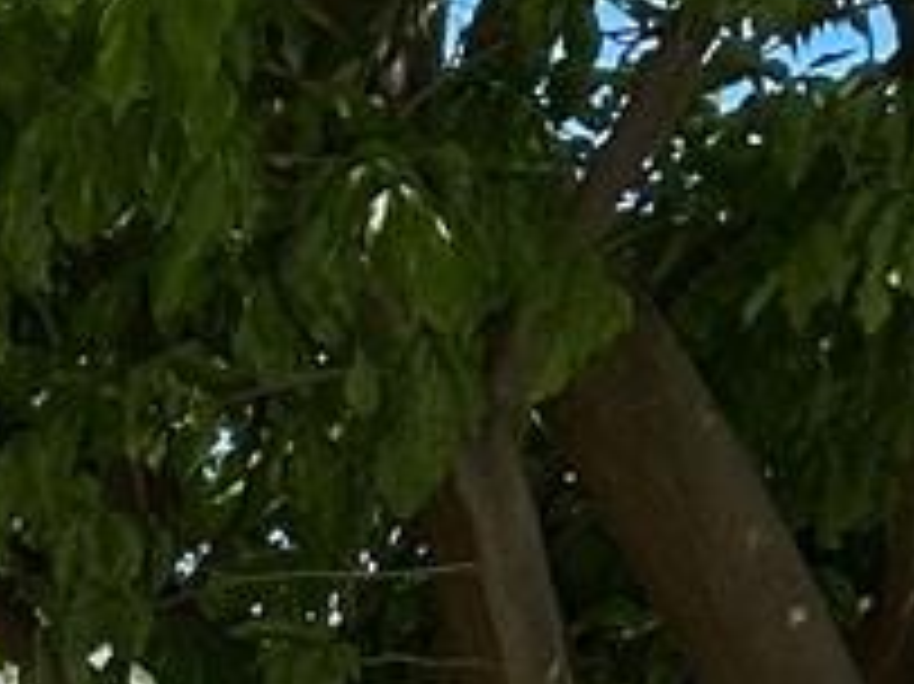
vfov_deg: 6.8
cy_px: 1665
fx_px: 5410
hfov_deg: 9.1
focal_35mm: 205
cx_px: -932
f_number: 1.5
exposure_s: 1/1377
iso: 50
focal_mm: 5.7
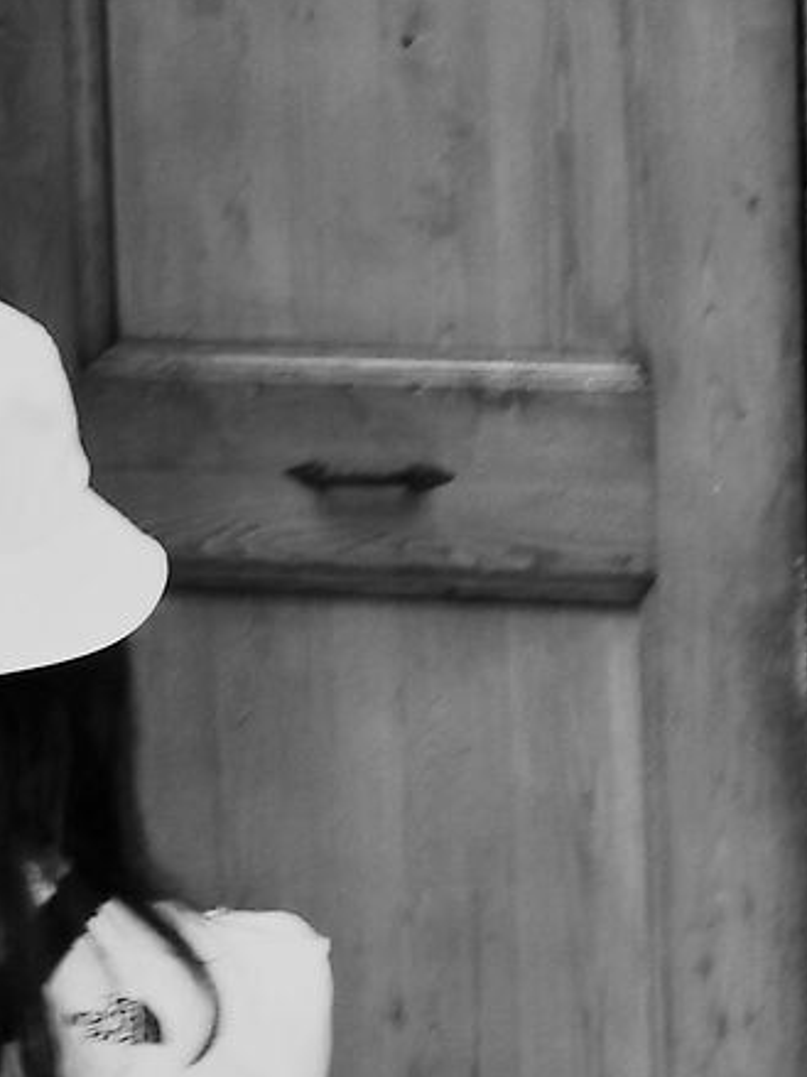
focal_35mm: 268
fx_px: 8335
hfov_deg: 5.5
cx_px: 785
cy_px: 751
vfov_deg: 7.4
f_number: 11
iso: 200
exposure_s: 1/25
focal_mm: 34
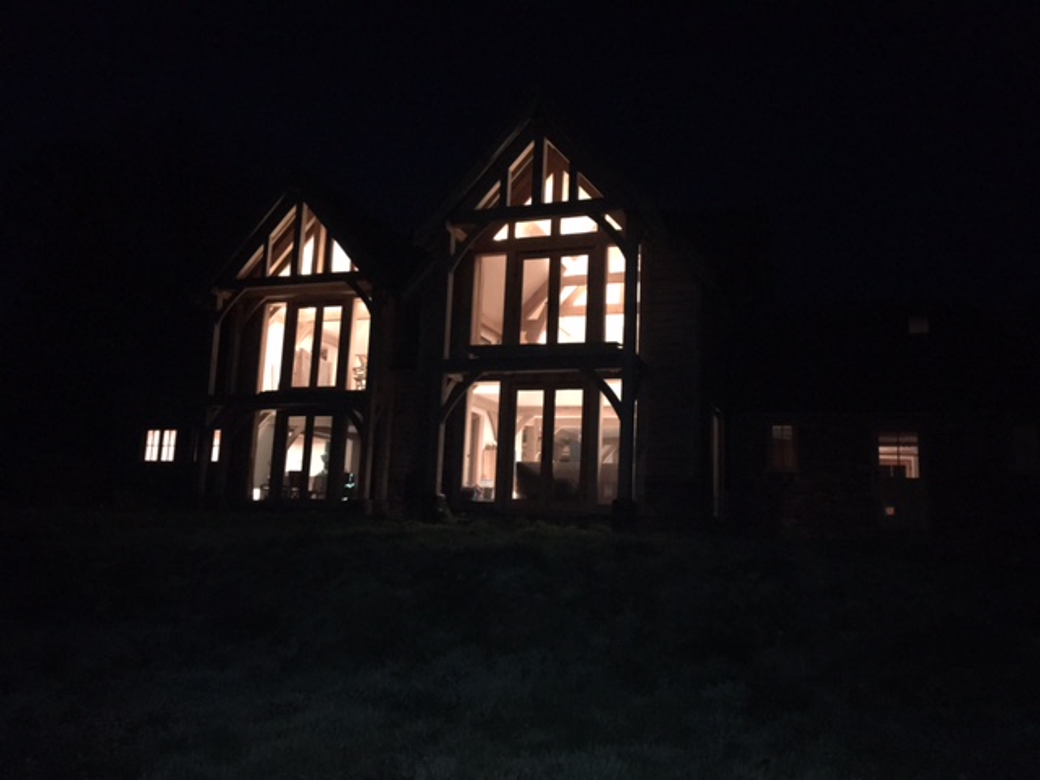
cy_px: 390
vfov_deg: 48.2
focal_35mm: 29
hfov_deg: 61.7
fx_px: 871
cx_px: 520
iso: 400
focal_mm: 4.15
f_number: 2.2
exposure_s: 1/17
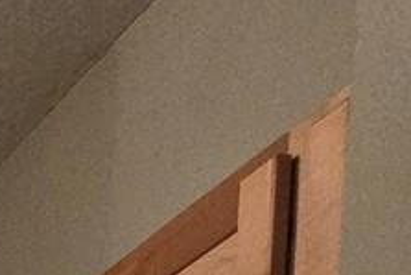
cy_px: 1015
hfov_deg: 12.1
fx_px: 1108
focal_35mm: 97
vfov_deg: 8.8
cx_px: -765
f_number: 2.2
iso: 640
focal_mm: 2.2
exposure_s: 1/60
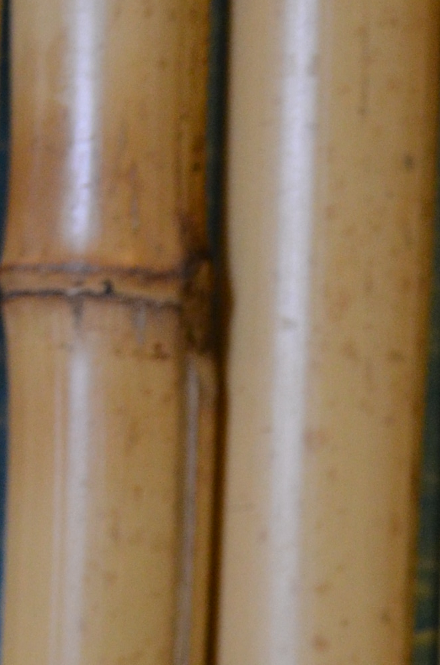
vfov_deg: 7.9
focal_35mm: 253
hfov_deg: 5.3
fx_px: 4658
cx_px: 881
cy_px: 1217
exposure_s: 1/15
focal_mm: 34
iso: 1000
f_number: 5
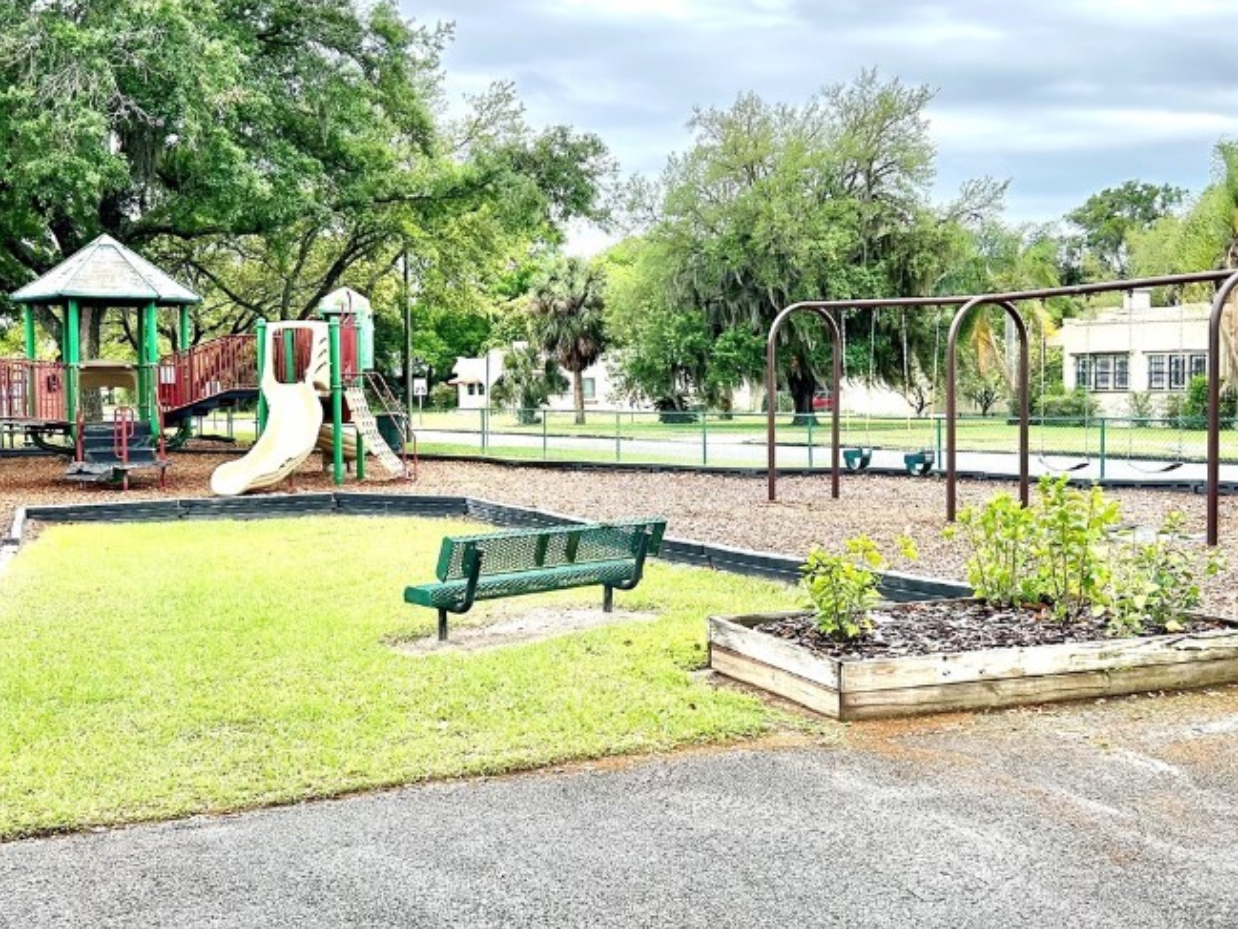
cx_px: 563
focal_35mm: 41
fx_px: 1467
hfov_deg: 45.7
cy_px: 469
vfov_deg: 35.1
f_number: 1.5
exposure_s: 1/643
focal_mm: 5.7
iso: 50
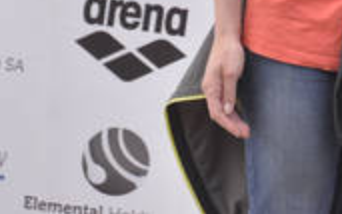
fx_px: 5156
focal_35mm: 553
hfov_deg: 3.8
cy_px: -211
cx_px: 430
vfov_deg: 2.4
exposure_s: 1/1600
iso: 400
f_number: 4
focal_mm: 145
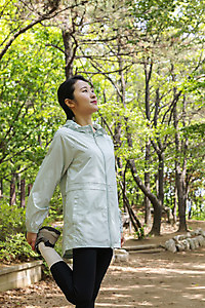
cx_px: 115
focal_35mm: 60
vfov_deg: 33.2
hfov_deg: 22.6
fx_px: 512
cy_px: 198
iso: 200
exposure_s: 1/125
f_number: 5
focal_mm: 45
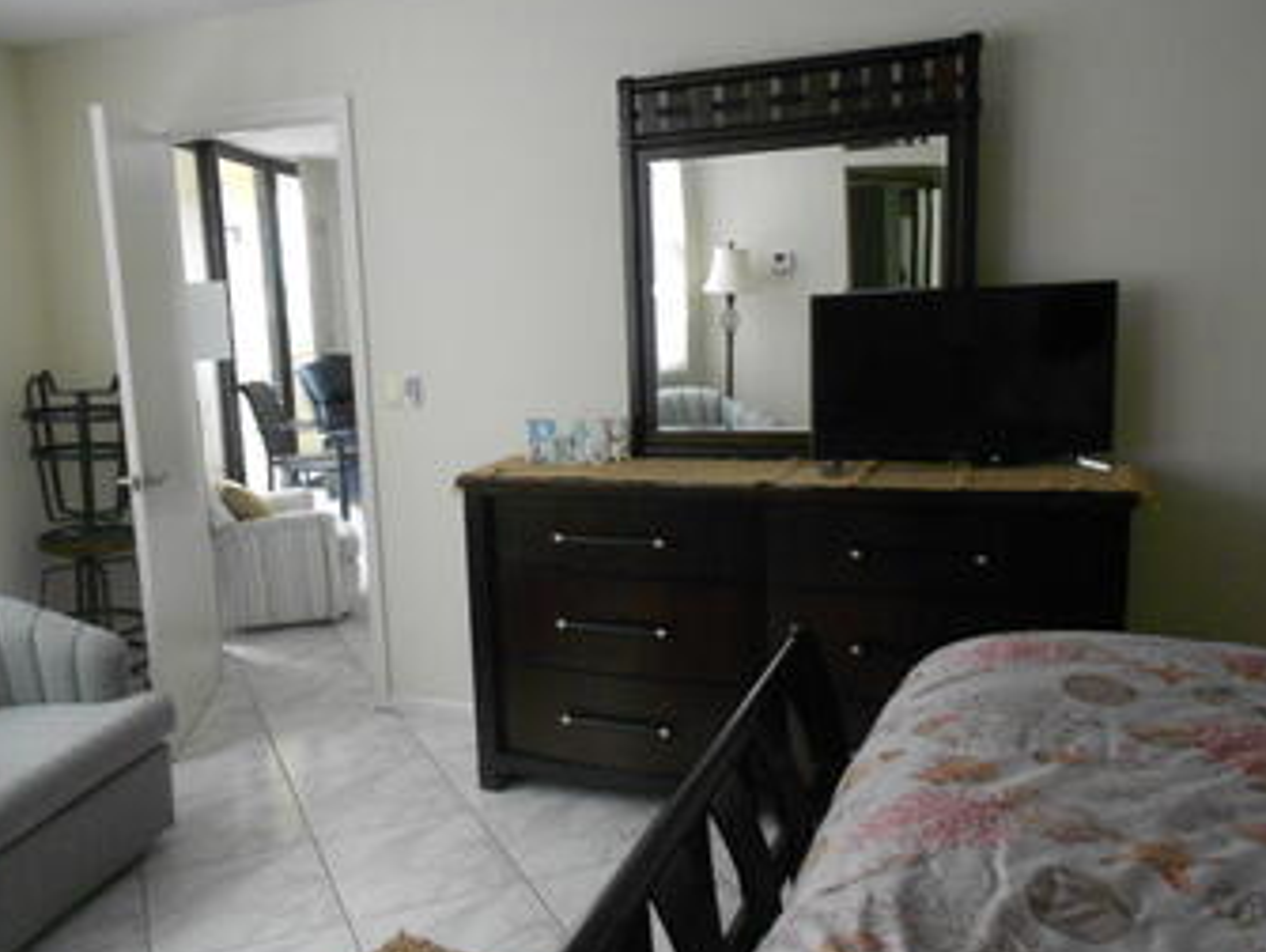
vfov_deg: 45.5
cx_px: 525
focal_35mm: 31
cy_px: 484
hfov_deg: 58.0
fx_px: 1135
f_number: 3.2
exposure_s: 1/30
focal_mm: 4.6
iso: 320
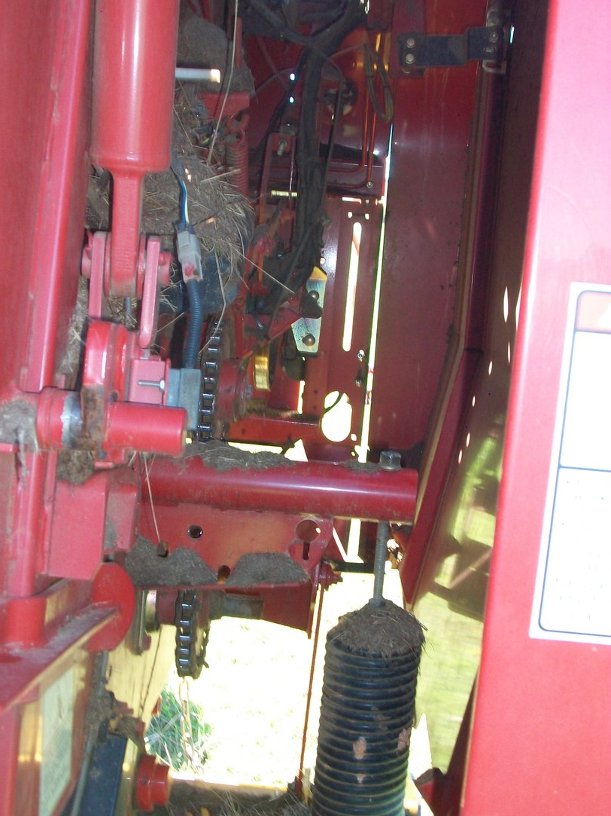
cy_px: 405
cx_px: 292
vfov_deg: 42.9
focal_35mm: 44
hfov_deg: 32.9
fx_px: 1036
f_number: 3.2
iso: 120
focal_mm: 7.1
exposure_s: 1/60
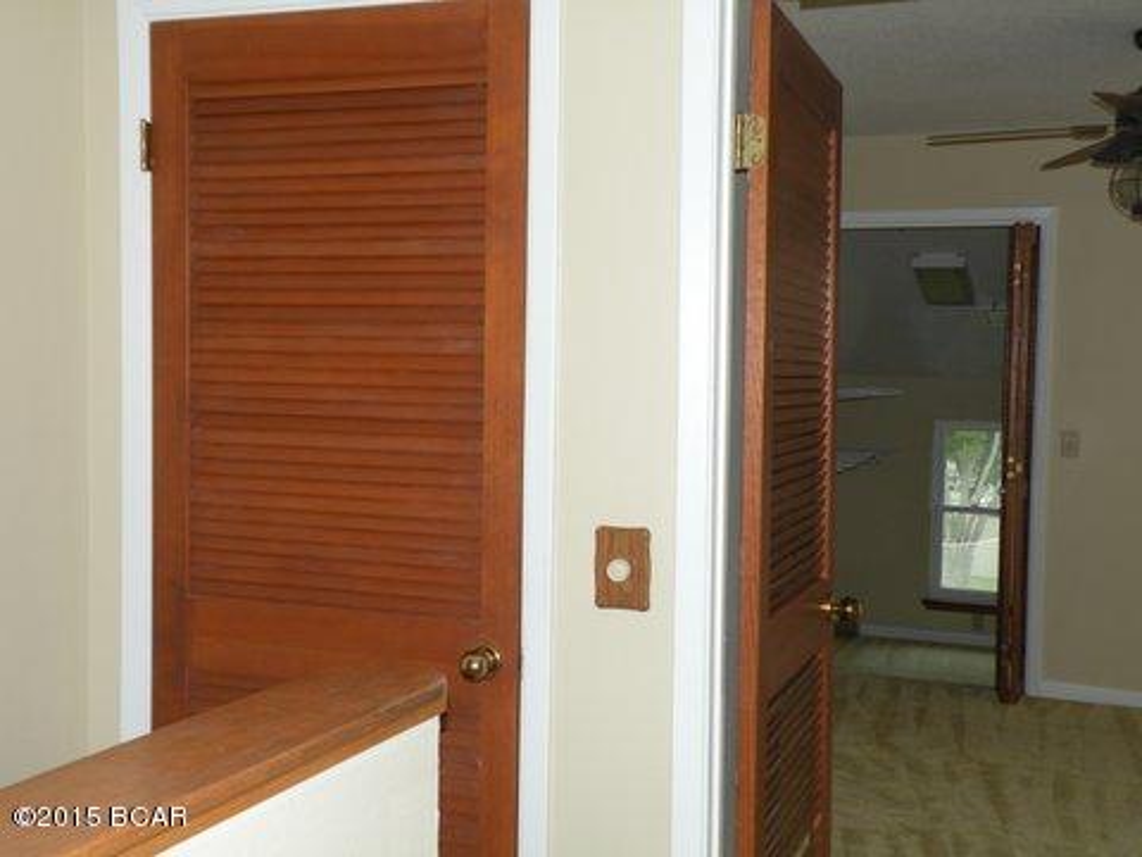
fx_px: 1386
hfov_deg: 44.8
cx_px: 571
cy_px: 428
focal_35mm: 42
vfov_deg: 34.3
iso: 71
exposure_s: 1/60
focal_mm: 7.4
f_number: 3.2
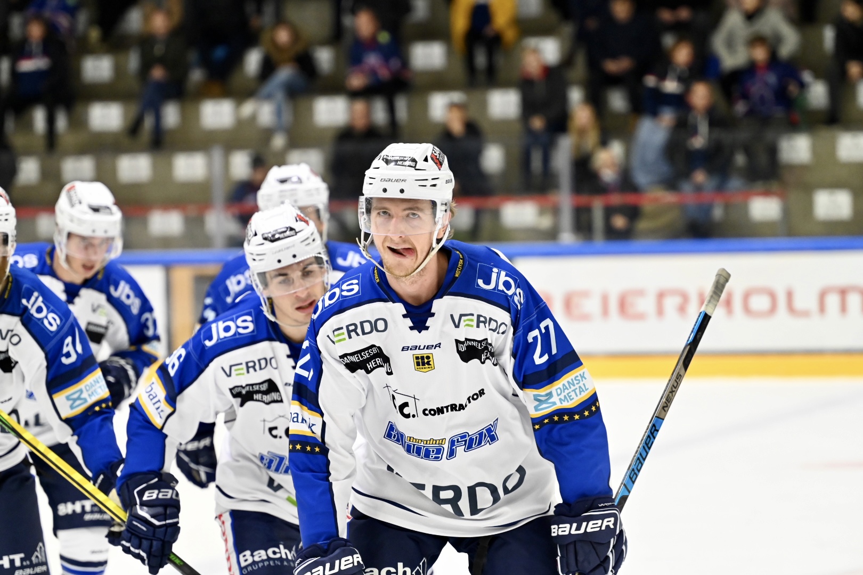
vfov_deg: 8.3
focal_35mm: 165
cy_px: 288
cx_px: 432
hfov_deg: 12.5
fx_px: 3955
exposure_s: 1/1000
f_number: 4
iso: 5000
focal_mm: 165
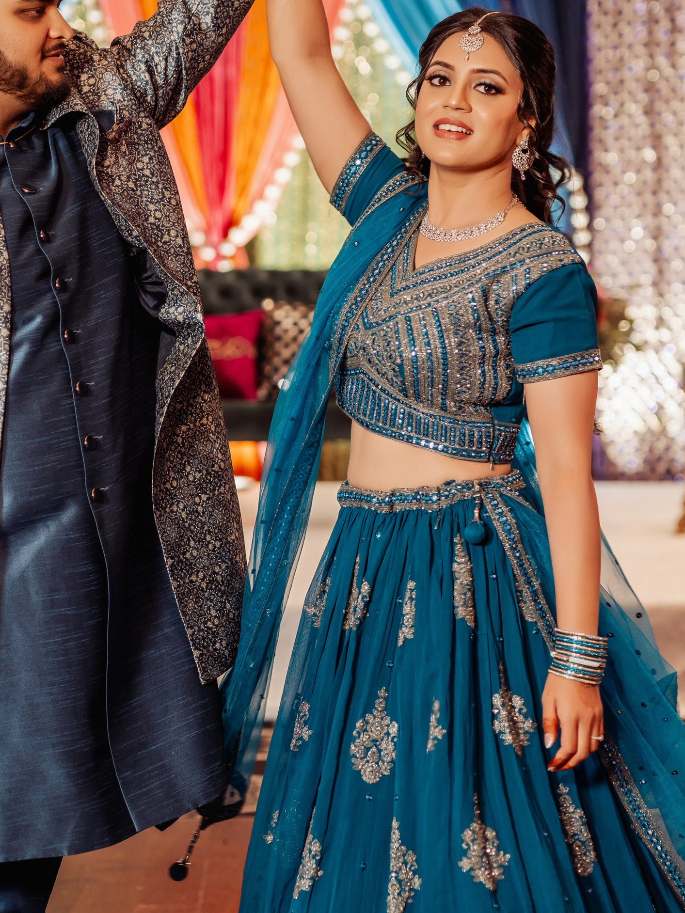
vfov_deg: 20.0
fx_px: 2586
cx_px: 288
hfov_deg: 15.1
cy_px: 422
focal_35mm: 98
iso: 320
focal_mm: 50
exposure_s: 1/200
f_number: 2
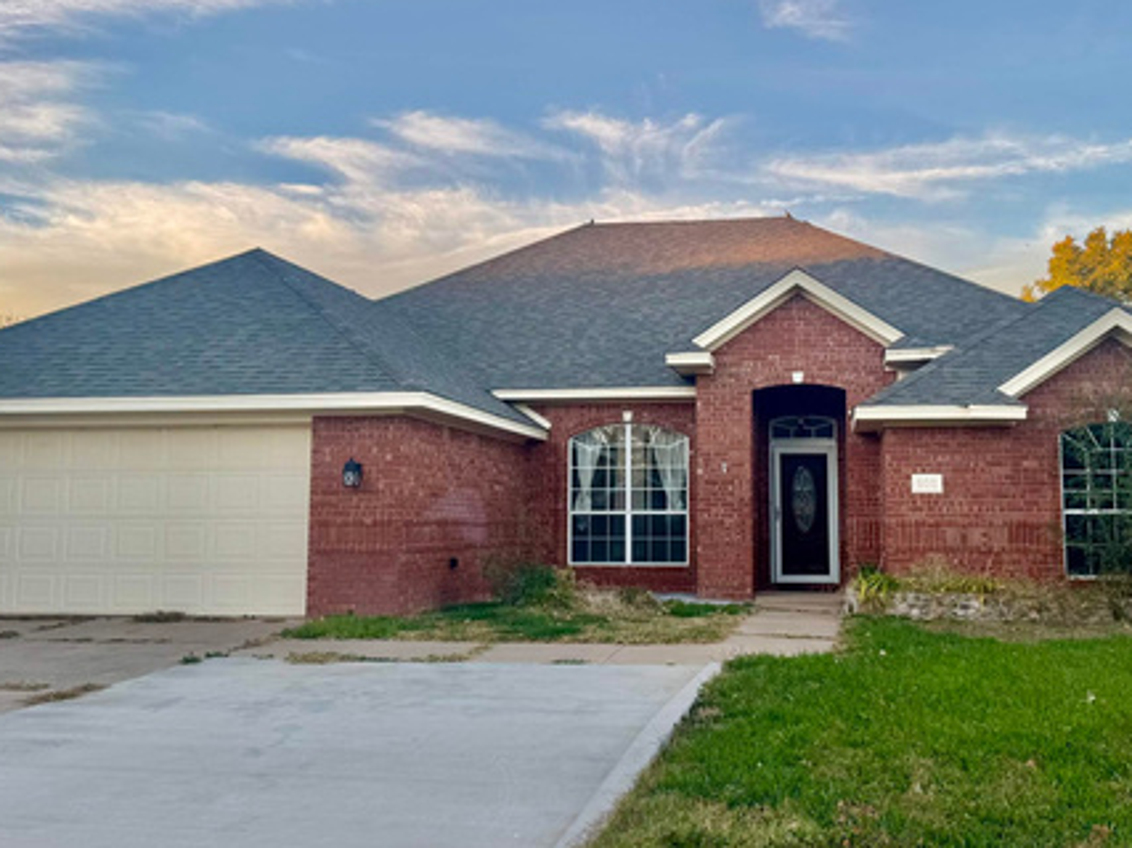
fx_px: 1177
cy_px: 413
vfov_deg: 39.6
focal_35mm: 36
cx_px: 642
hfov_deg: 51.2
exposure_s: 1/567
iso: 80
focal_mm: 6.76
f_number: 1.78
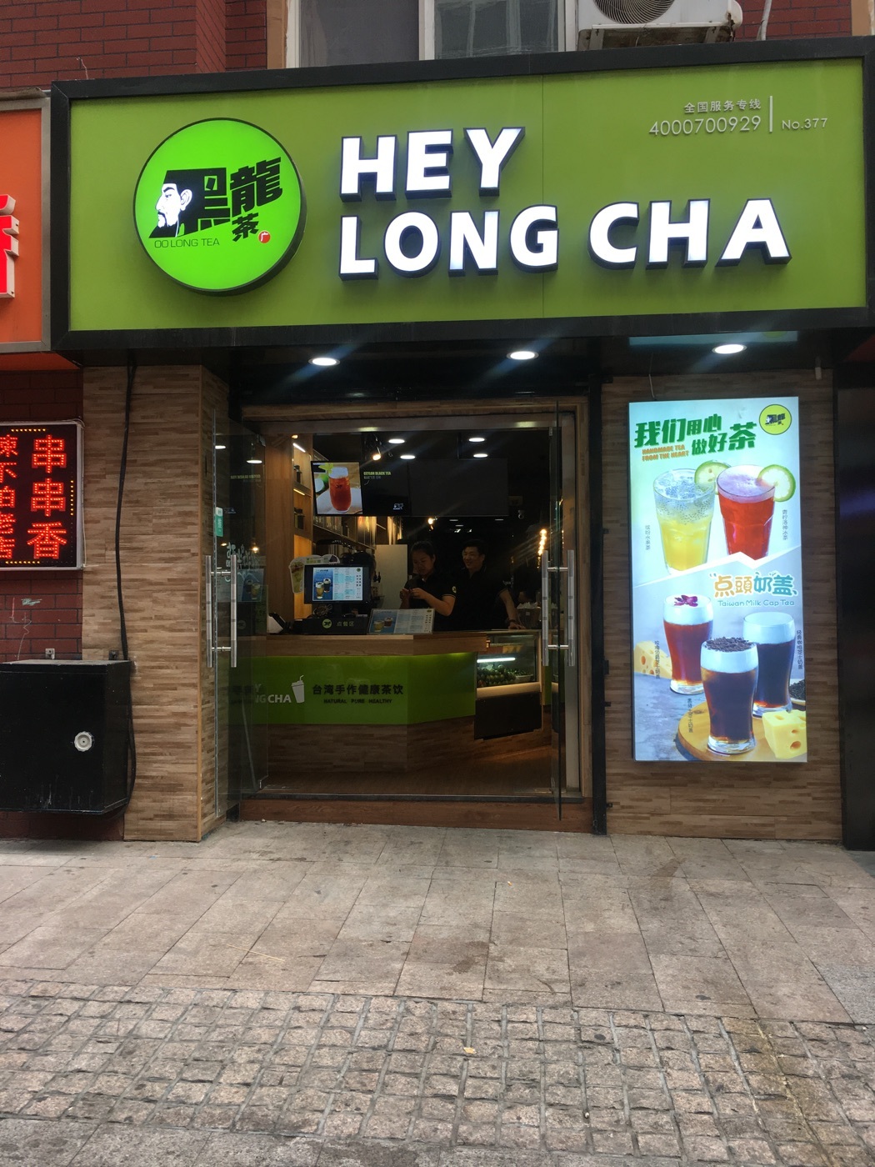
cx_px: 438
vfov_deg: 61.7
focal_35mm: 29
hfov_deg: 48.2
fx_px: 977
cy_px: 584
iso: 32
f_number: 2.2
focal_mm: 4.15
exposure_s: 1/100
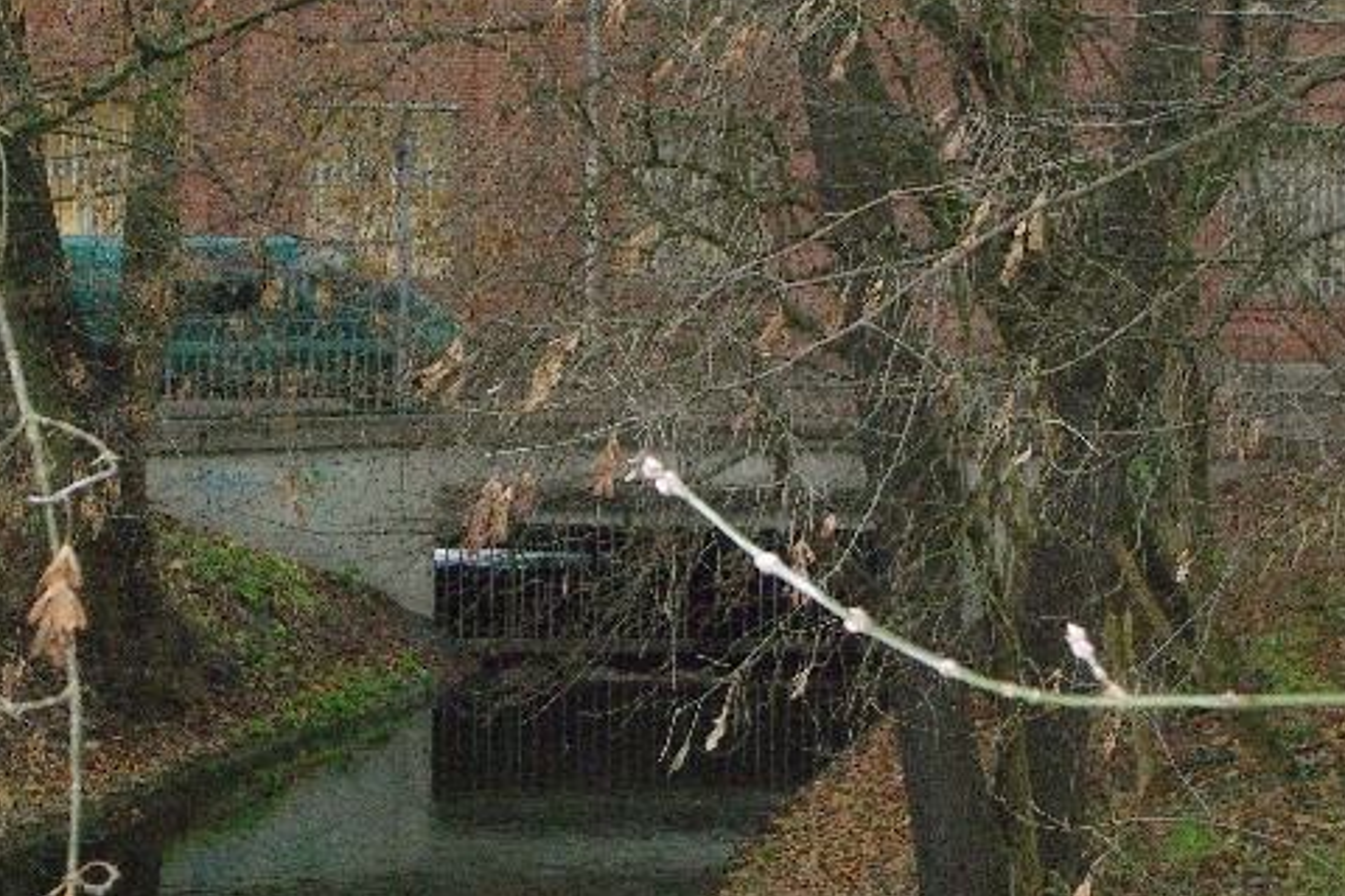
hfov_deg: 17.1
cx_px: 665
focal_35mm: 120
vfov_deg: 11.4
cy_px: 444
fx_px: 4483
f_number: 4.8
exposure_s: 1/60
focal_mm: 19.7
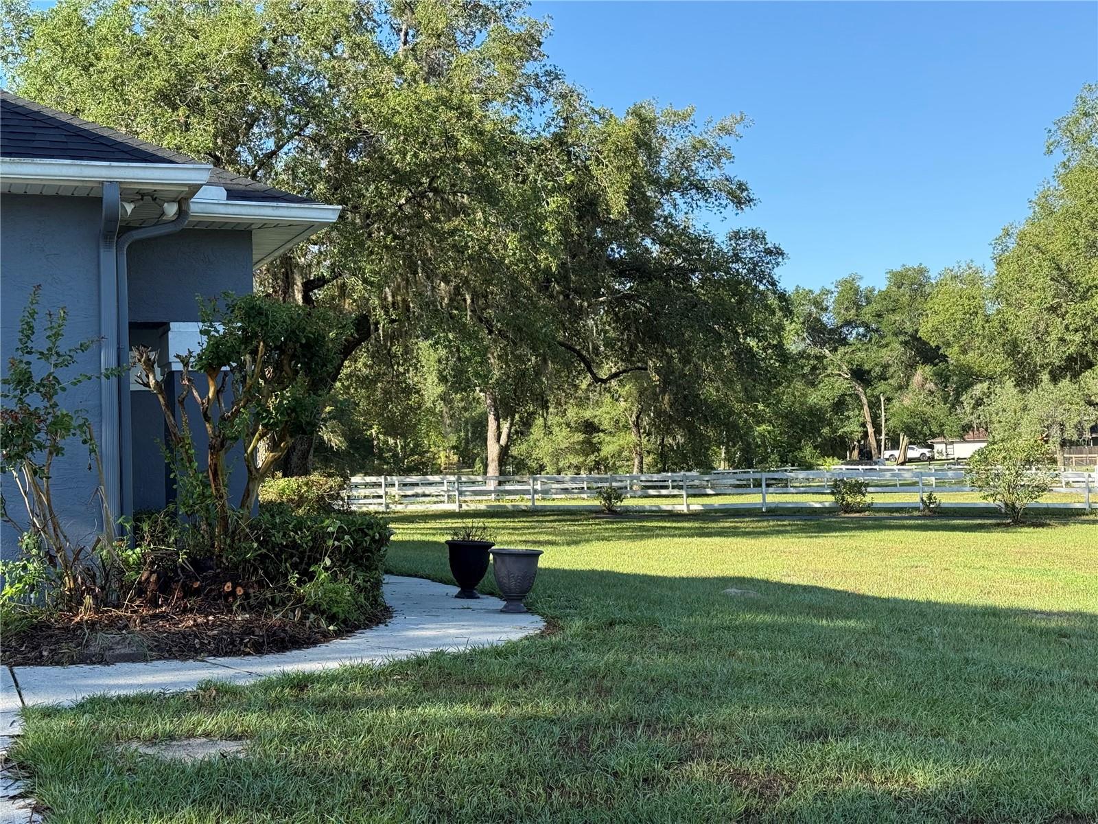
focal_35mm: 48
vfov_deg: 30.3
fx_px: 1523
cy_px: 412
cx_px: 549
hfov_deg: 39.7
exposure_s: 1/1377
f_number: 1.78
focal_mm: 6.76
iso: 100
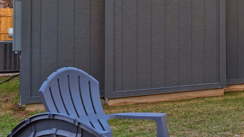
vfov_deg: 19.0
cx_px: 382
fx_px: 408
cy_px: 31
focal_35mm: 63
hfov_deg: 24.4
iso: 320
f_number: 9
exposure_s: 1/8
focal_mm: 16
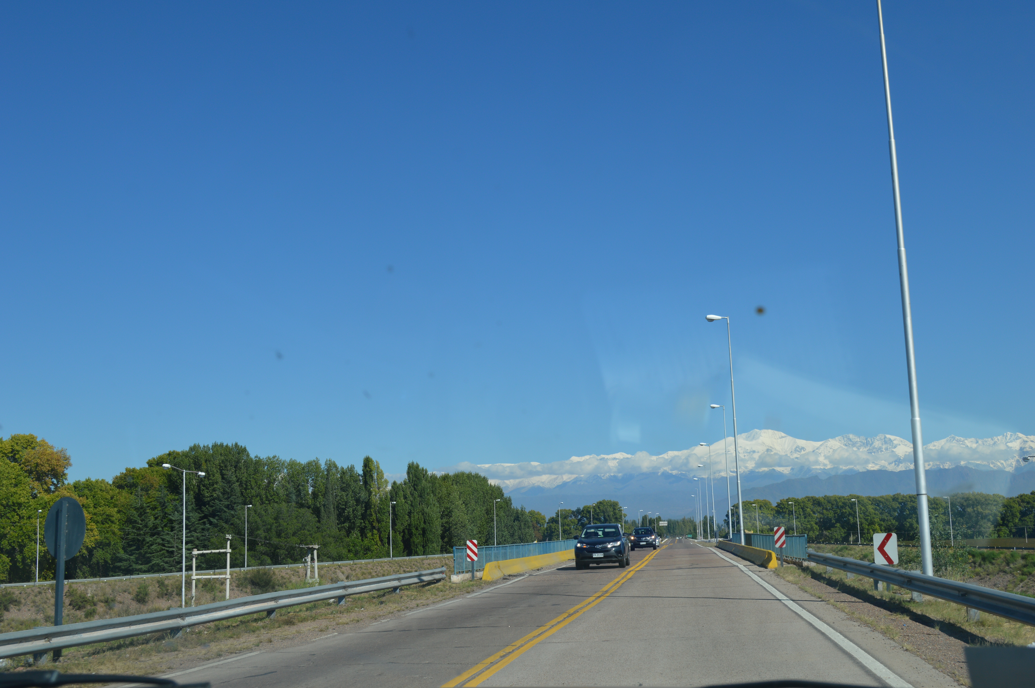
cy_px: 344
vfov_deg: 34.1
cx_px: 518
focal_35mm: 39
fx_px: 1120
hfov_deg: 49.6
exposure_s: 1/250
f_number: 8
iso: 100
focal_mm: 26
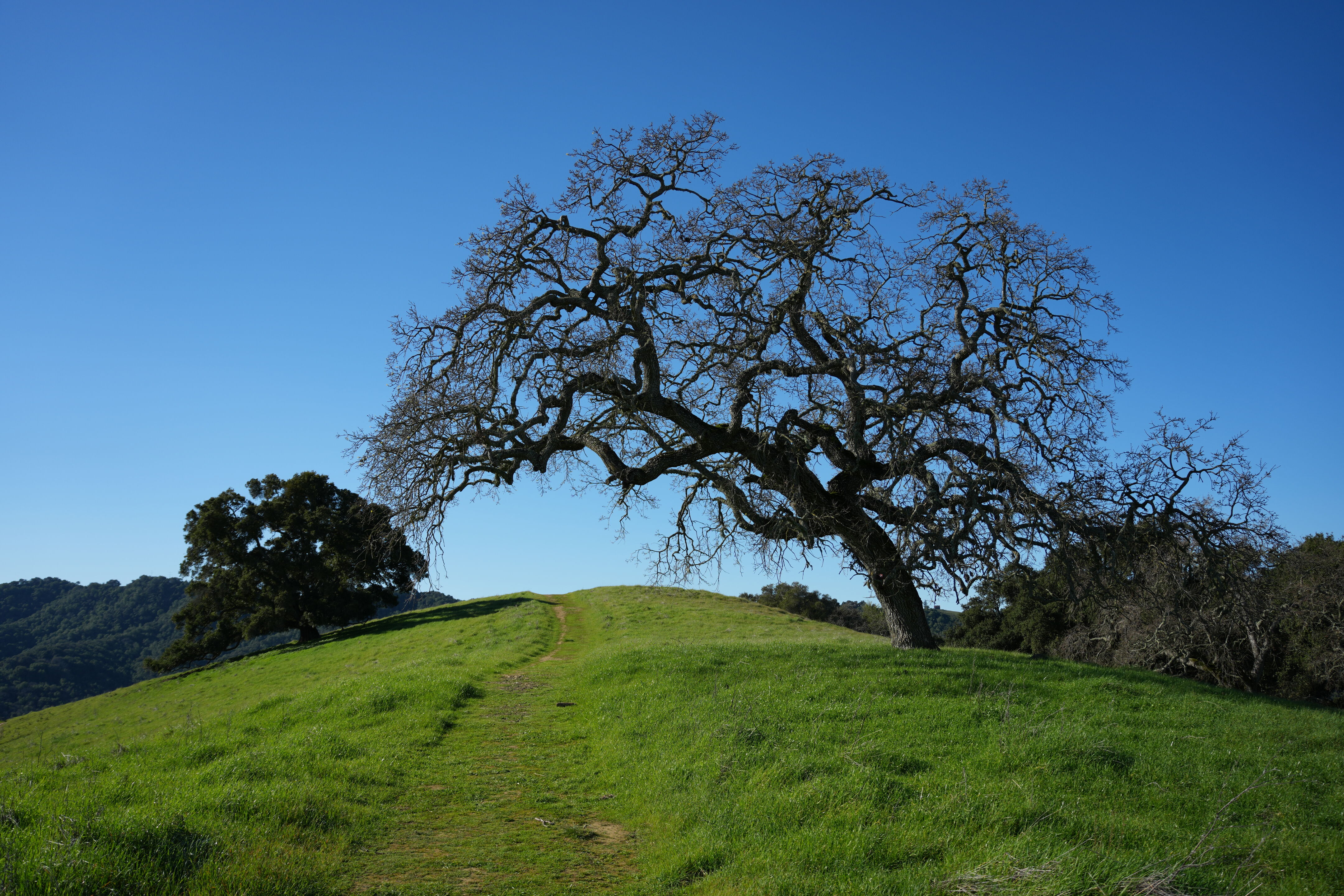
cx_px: 672
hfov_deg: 65.5
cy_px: 448
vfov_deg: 46.4
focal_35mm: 28
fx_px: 1045
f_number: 4.5
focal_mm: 28
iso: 100
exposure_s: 1/800
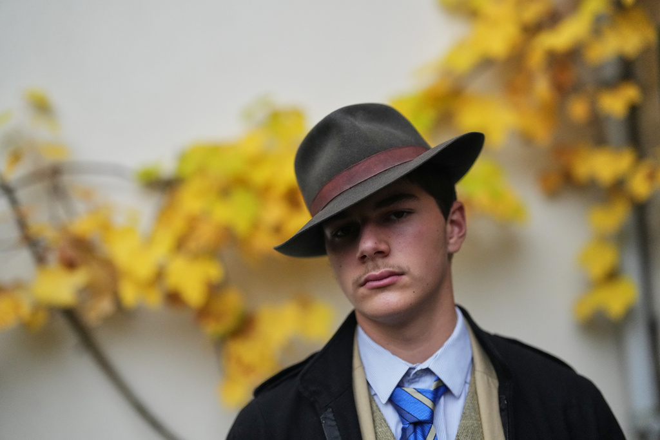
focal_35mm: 50
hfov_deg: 39.6
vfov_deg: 27.0
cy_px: 220
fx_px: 917
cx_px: 330
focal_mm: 50
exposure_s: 1/32000
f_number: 1.6
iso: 4000
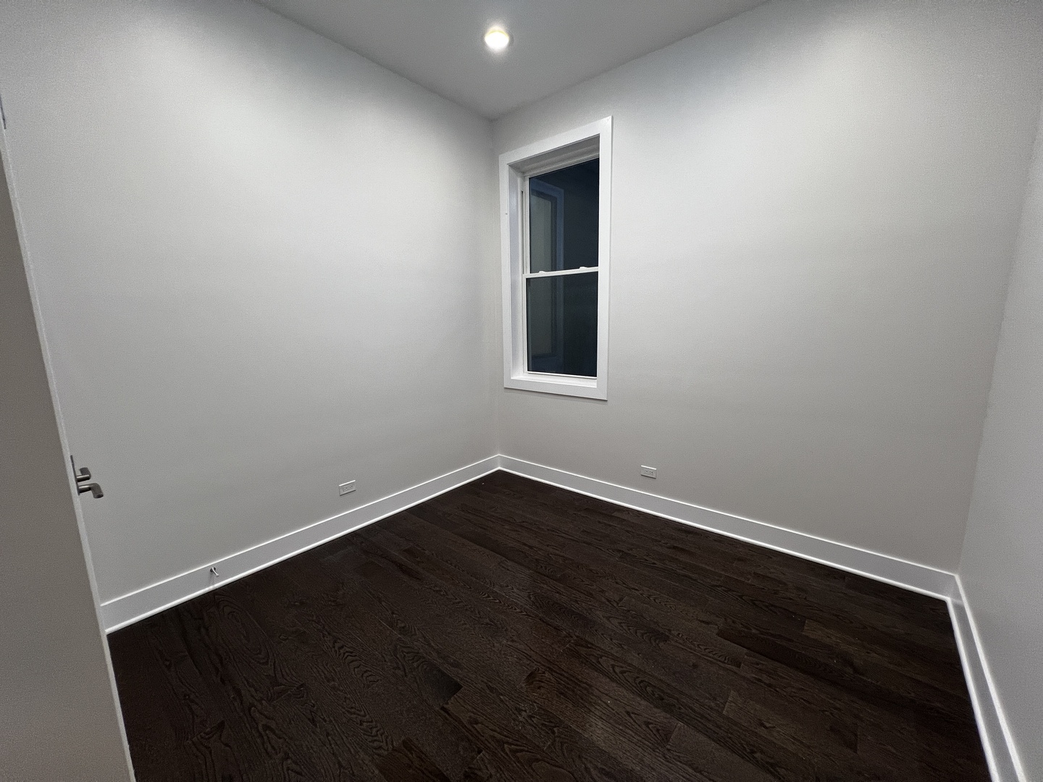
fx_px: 392
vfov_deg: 89.9
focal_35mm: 13
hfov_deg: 106.2
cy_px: 391
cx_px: 522
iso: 160
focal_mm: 1.57
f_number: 1.8
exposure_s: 1/120
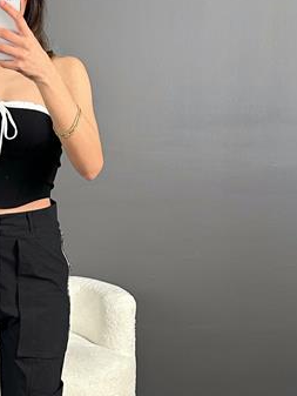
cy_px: 206
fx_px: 766
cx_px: 24
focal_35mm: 67
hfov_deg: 21.4
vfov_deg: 29.0
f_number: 1.78
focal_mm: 6.86
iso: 160
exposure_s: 1/121
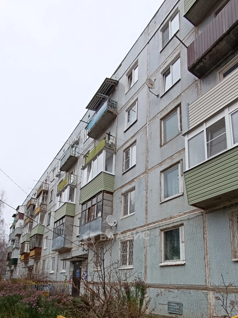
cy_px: 236
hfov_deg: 54.9
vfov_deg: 65.5
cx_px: 116
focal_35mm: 25
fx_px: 229
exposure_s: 1/100
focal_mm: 1.65
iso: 50
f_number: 2.2
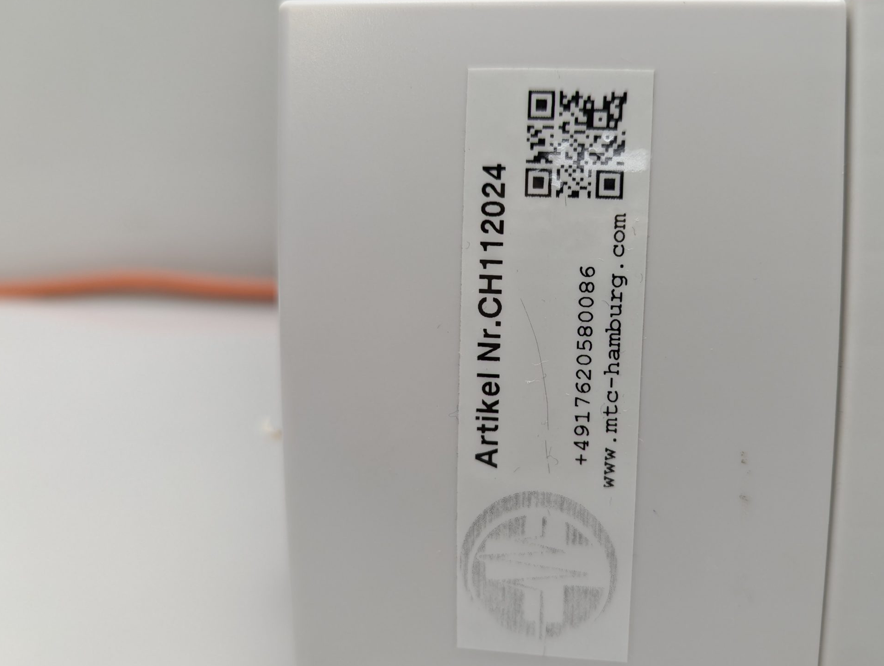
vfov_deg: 44.3
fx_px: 818
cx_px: 550
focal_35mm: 32
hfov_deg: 56.1
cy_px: 335
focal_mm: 6.81
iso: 119
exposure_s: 1/100
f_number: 1.85
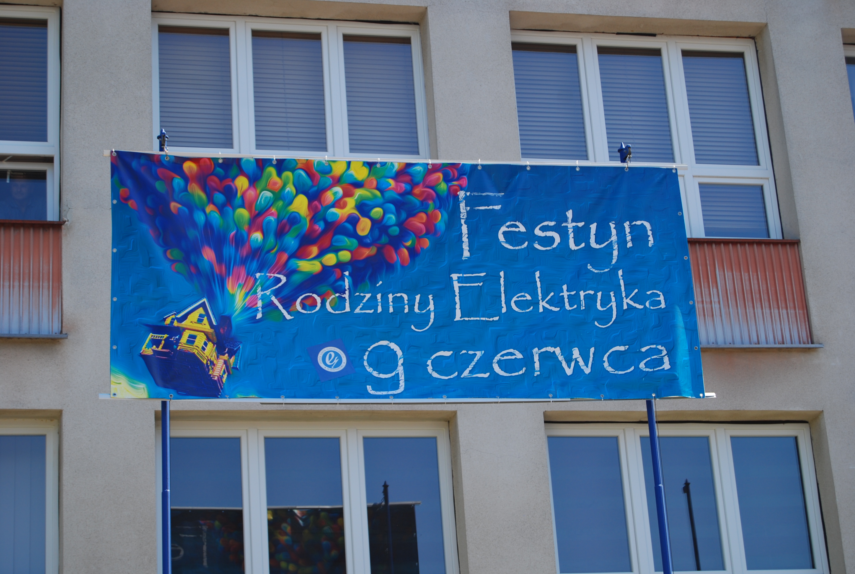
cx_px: 428
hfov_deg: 24.6
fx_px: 1963
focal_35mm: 82
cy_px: 287
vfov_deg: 16.6
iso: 110
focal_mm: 55
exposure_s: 1/250
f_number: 5.6
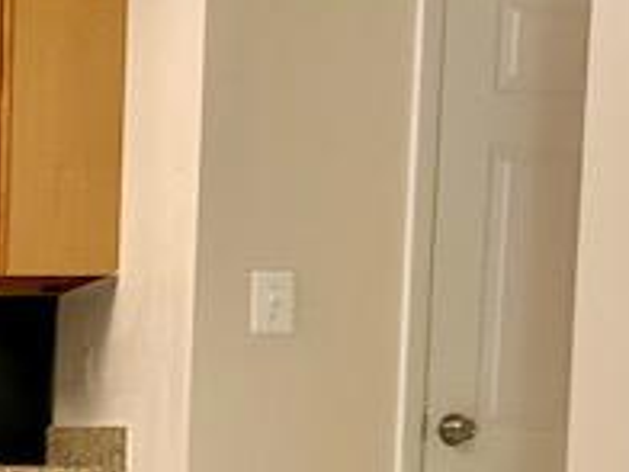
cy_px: 578
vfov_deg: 16.6
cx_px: -270
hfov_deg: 20.3
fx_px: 1545
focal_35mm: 85
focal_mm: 4.25
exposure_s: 1/60
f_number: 1.8
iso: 200
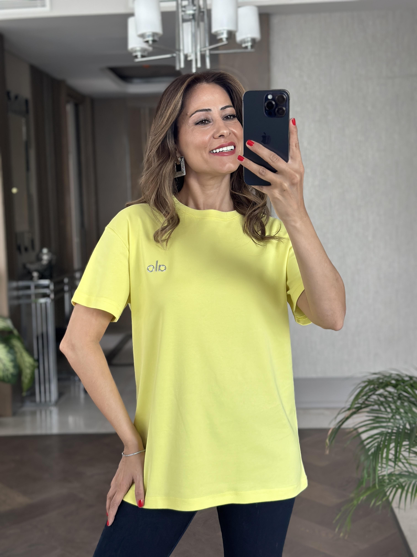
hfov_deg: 30.3
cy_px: 278
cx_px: 208
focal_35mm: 48
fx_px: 771
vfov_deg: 39.7
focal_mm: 6.86
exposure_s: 1/100
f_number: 1.78
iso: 160
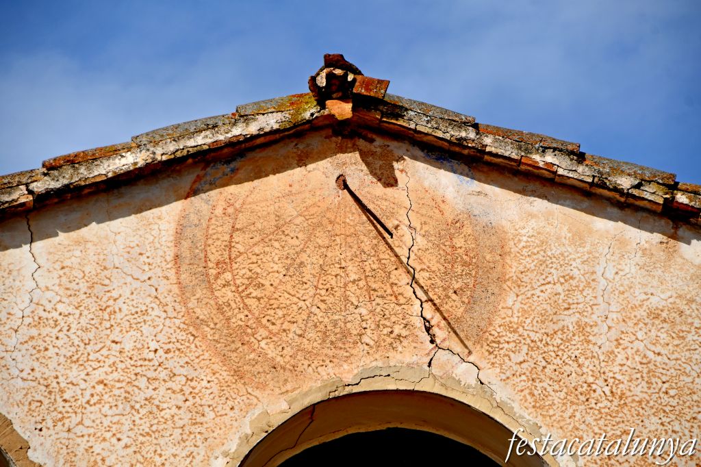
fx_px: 3932
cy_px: 234
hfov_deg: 10.2
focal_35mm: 202
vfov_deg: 6.8
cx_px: 350
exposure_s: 1/800
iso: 100
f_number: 7.1
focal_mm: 135
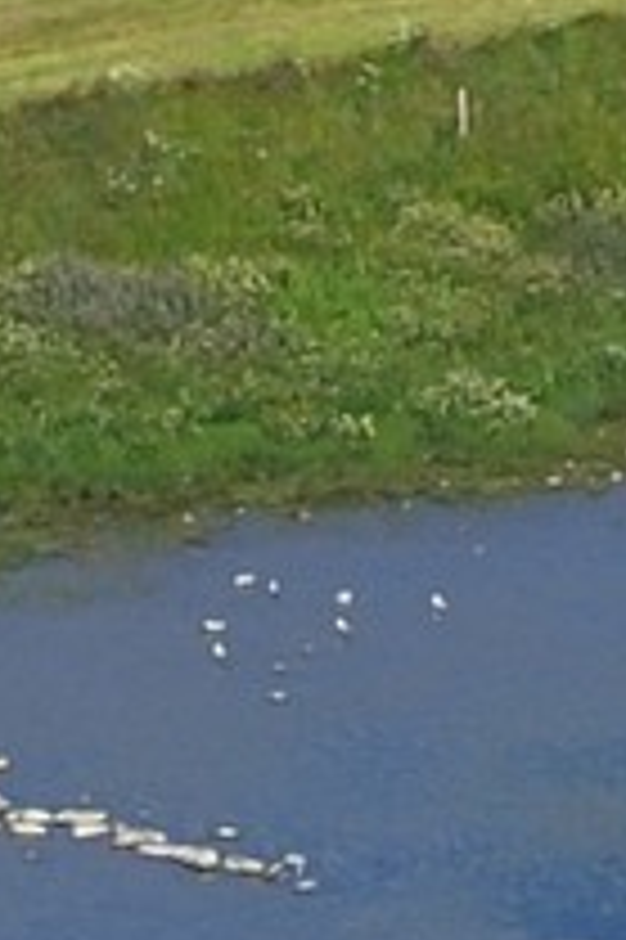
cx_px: 2281
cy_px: -265
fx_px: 39997
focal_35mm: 1531
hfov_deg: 0.9
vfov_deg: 1.3
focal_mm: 200
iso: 400
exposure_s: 1/800
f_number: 6.3
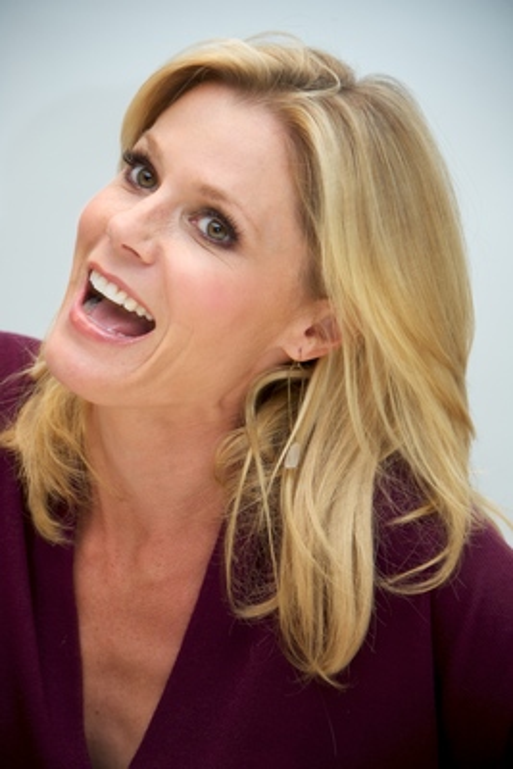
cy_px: 384
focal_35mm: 180
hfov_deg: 7.6
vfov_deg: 11.4
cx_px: 256
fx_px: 3844
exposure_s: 1/60
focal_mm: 180
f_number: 5.6
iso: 400
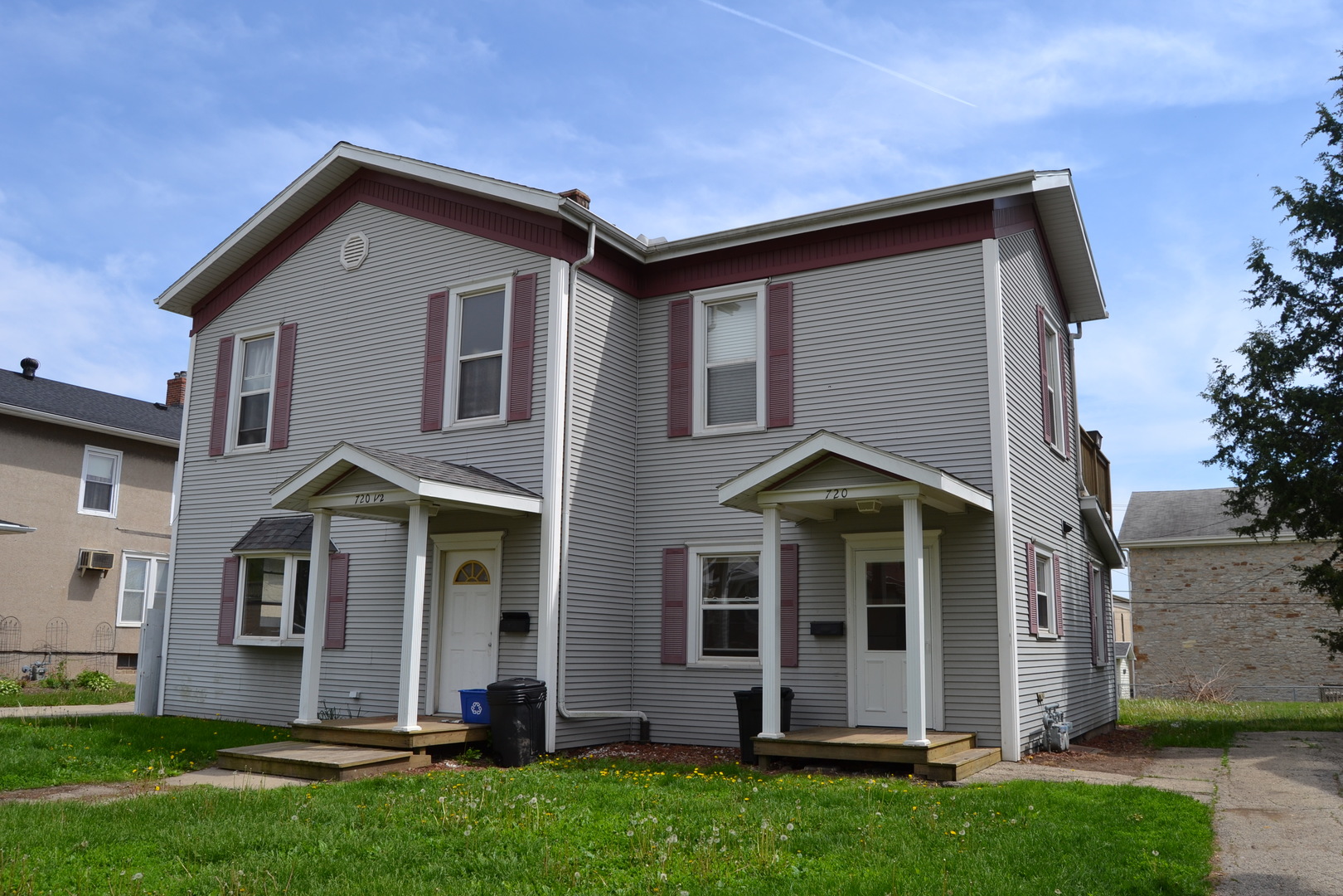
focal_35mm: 27
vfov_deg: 47.9
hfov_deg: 67.4
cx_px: 672
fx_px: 1007
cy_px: 448
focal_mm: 18
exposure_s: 1/320
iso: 100
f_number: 9
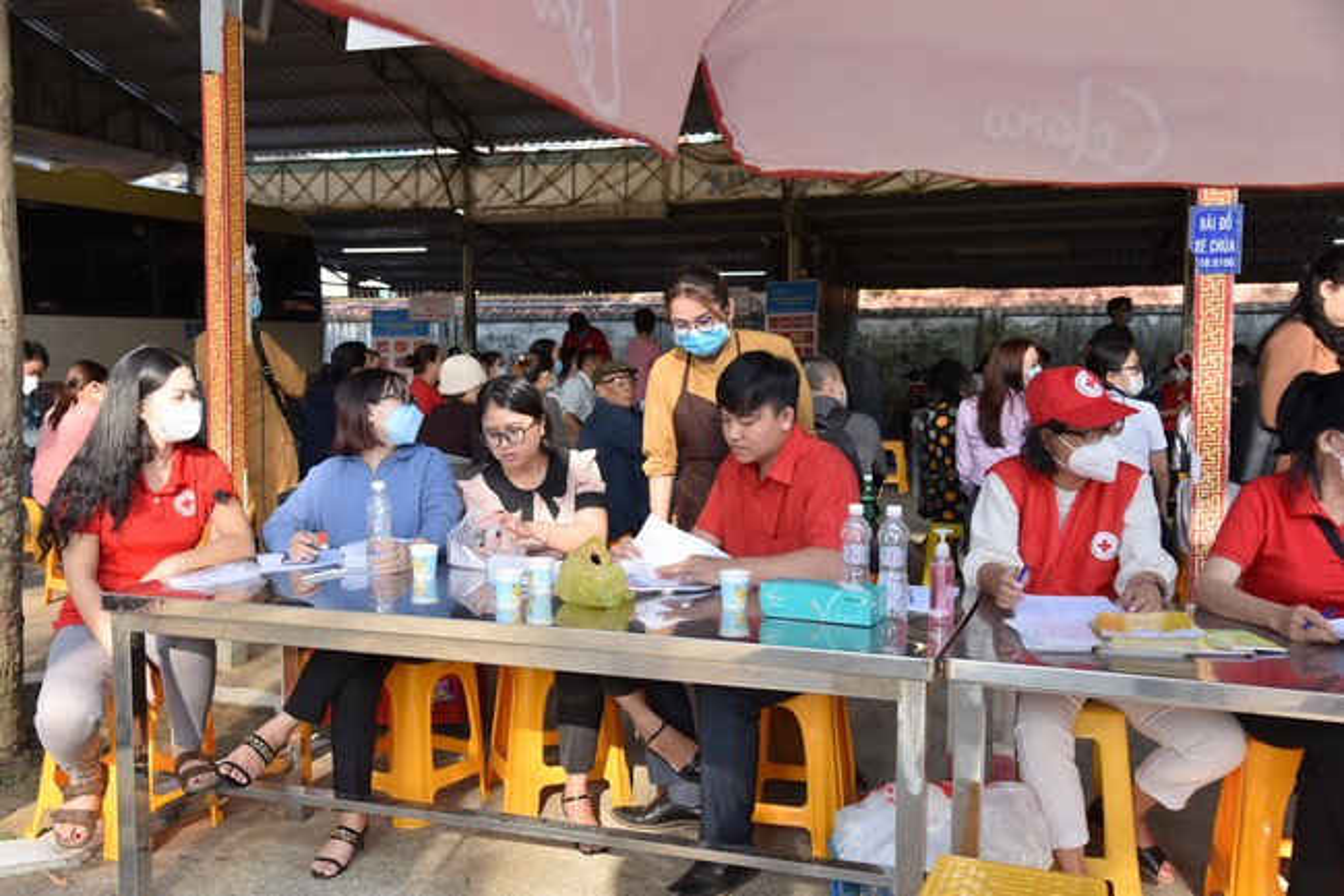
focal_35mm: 38
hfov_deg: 50.7
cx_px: 672
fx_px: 1418
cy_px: 448
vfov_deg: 35.0
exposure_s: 1/100
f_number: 6.3
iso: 200
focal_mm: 38
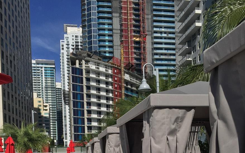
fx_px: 280
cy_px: 161
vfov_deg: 28.3
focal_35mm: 42
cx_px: 121
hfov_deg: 47.2
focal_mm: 4.15
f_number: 2.2
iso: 32
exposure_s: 1/4950
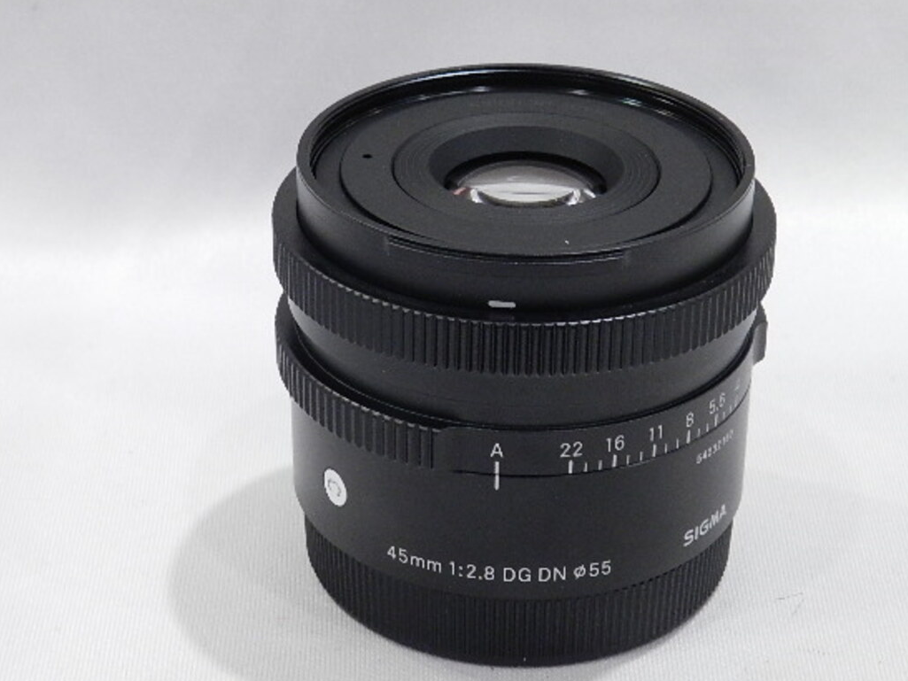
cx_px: 516
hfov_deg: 22.0
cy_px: 374
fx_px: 2335
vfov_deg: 16.6
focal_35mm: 89
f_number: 4.8
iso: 800
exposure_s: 1/40
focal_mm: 13.5
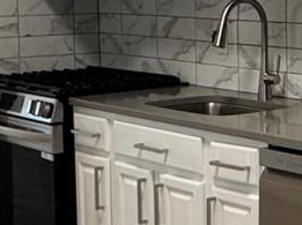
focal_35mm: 110
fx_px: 958
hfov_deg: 17.6
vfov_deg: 13.4
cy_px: 93
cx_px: 273
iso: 250
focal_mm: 2.22
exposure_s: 1/60
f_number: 2.2
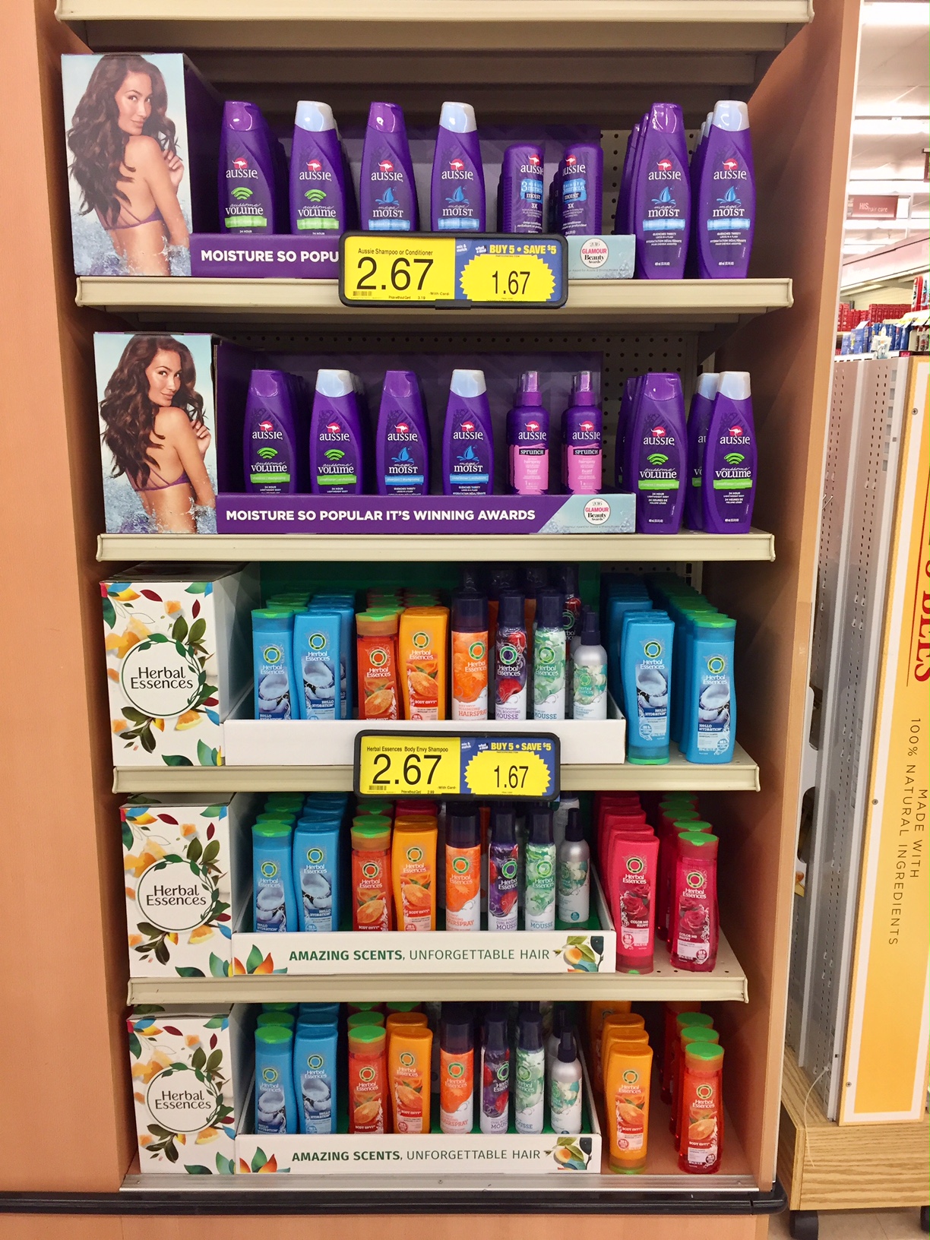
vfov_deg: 61.7
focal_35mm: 29
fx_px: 1039
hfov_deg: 48.2
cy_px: 620
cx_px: 465
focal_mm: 4.15
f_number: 2.2
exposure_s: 1/30
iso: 80
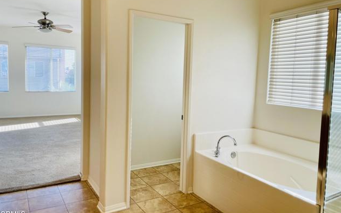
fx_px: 260
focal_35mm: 28
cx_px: 172
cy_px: 96
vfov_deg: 44.5
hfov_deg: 66.5
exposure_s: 1/209
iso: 32
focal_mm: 4.2
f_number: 1.6
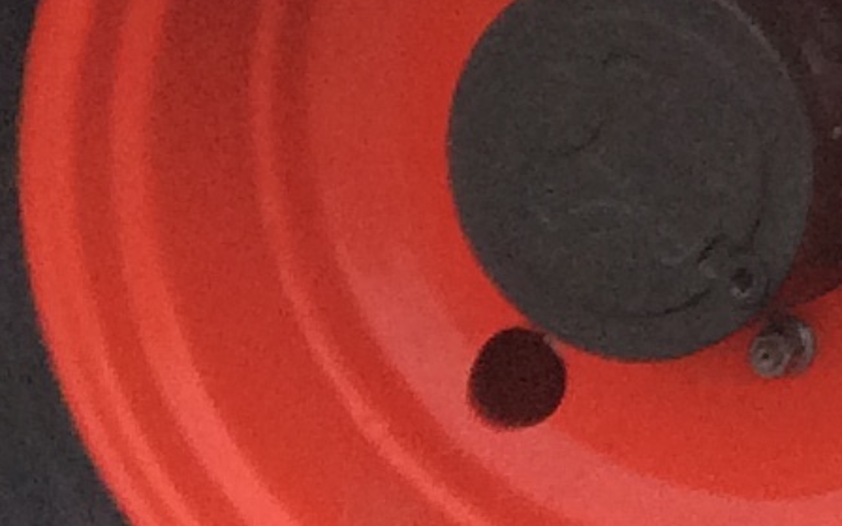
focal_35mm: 224
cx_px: 2581
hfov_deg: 8.0
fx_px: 5140
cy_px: -973
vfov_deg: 5.5
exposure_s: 1/120
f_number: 2.2
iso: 64
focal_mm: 4.15
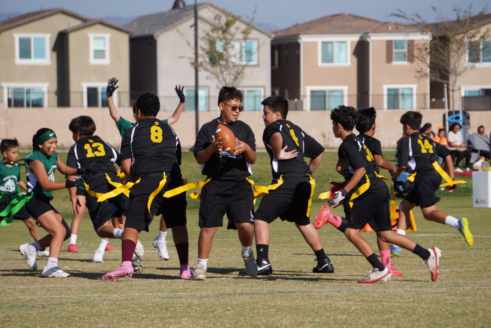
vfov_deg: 4.9
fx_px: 3808
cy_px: 164
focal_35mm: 279
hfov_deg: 7.4
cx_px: 246
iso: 100
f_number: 8
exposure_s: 1/500
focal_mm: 186
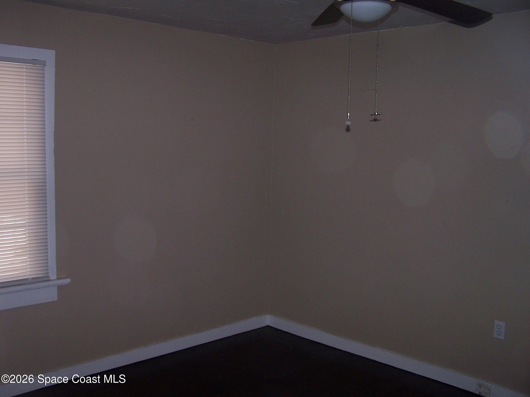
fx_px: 582
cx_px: 265
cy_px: 198
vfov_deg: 37.7
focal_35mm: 38
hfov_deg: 49.0
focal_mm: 6.3
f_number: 2.8
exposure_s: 1/60
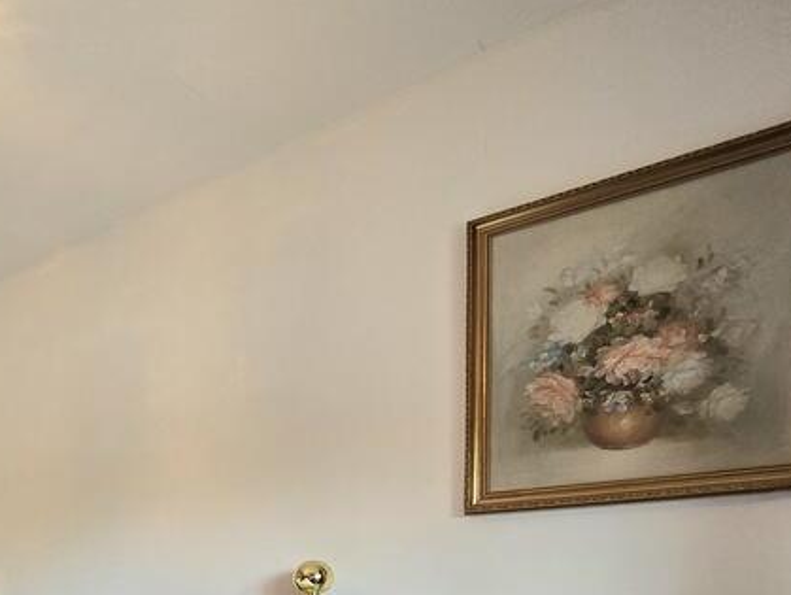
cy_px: 612
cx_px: -49
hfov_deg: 45.9
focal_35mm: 31
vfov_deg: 39.4
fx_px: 709
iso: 80
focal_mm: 2.2
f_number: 2.2
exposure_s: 1/50.3
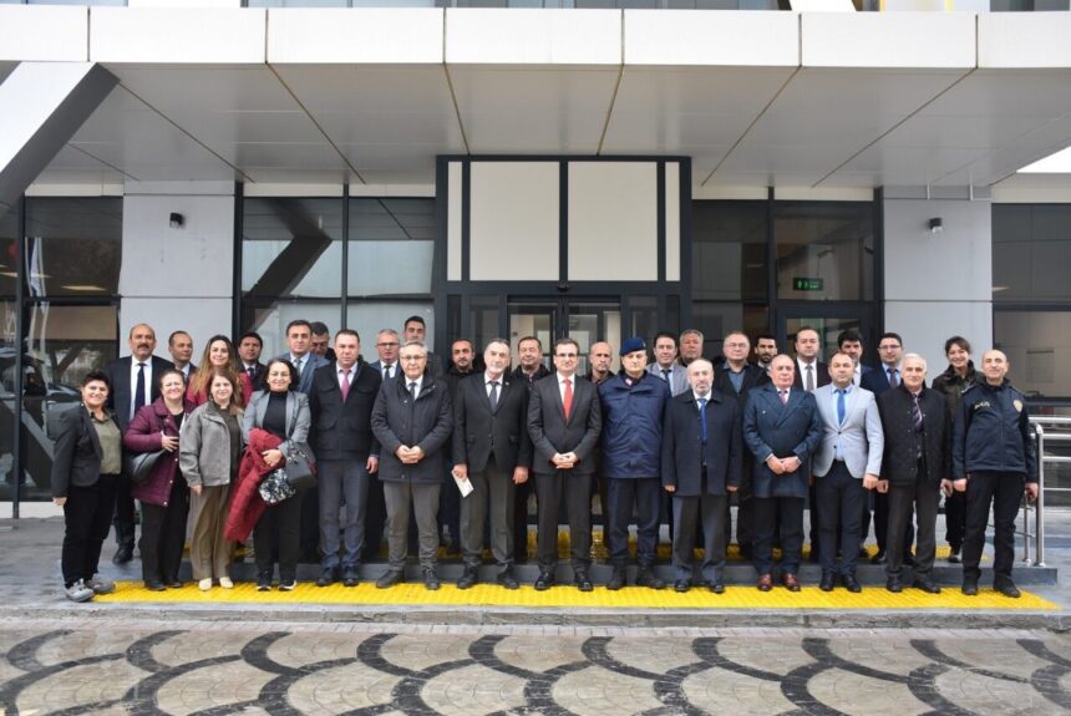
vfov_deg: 40.0
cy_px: 358
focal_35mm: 33
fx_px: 983
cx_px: 536
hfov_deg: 57.2
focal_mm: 22
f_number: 4
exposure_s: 1/60
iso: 800
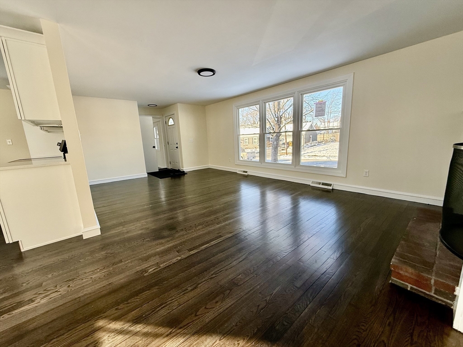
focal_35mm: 14
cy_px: 174
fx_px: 187
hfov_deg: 102.1
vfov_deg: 85.7
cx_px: 232
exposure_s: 1/99
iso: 100
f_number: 2.2
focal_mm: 2.22
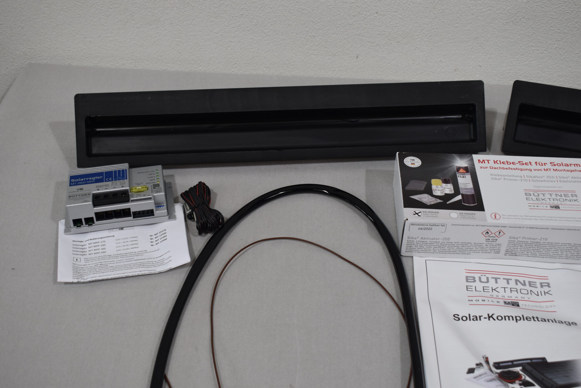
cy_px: 194
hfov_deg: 43.6
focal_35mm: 45
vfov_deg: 29.9
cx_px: 290
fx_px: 726
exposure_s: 1/125
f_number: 5.6
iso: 360
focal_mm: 30
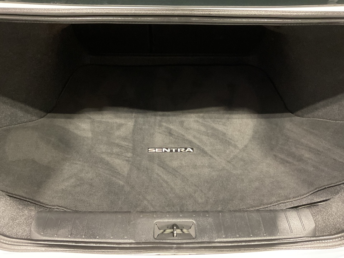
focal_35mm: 29
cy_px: 129
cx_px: 172
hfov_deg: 61.7
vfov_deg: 48.2
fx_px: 288
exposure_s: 1/30
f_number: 1.8
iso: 500
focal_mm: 3
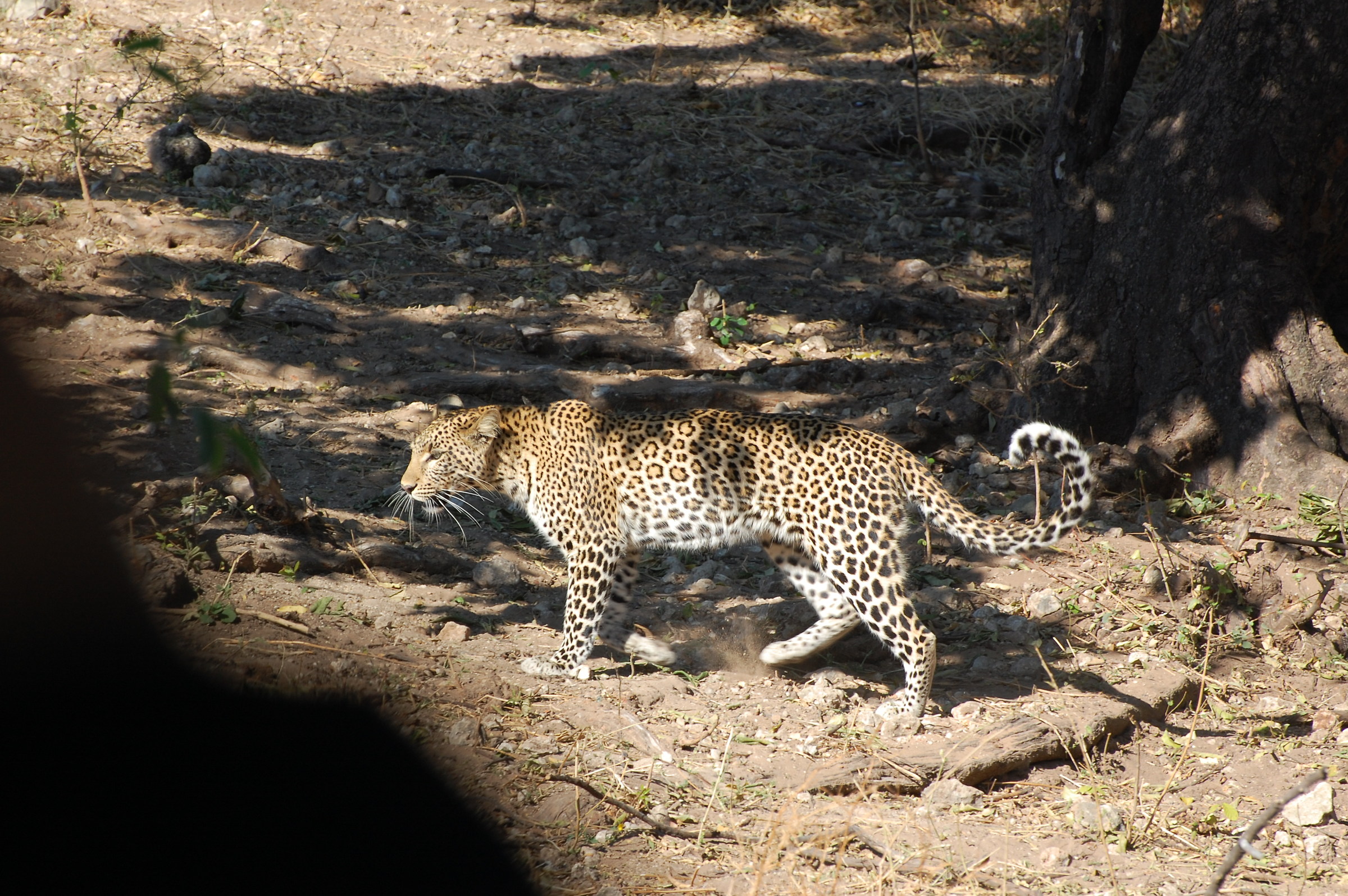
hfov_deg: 6.9
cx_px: 674
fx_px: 11222
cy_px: 448
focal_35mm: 300
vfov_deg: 4.6
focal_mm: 200
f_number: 9
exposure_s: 1/160
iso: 200
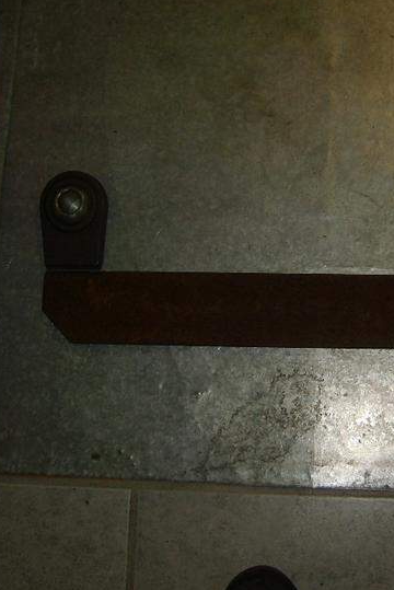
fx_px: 885
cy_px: 281
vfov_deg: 36.8
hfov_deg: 24.4
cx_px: 352
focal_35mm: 54
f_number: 2.8
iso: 100
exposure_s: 1/45
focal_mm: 5.8
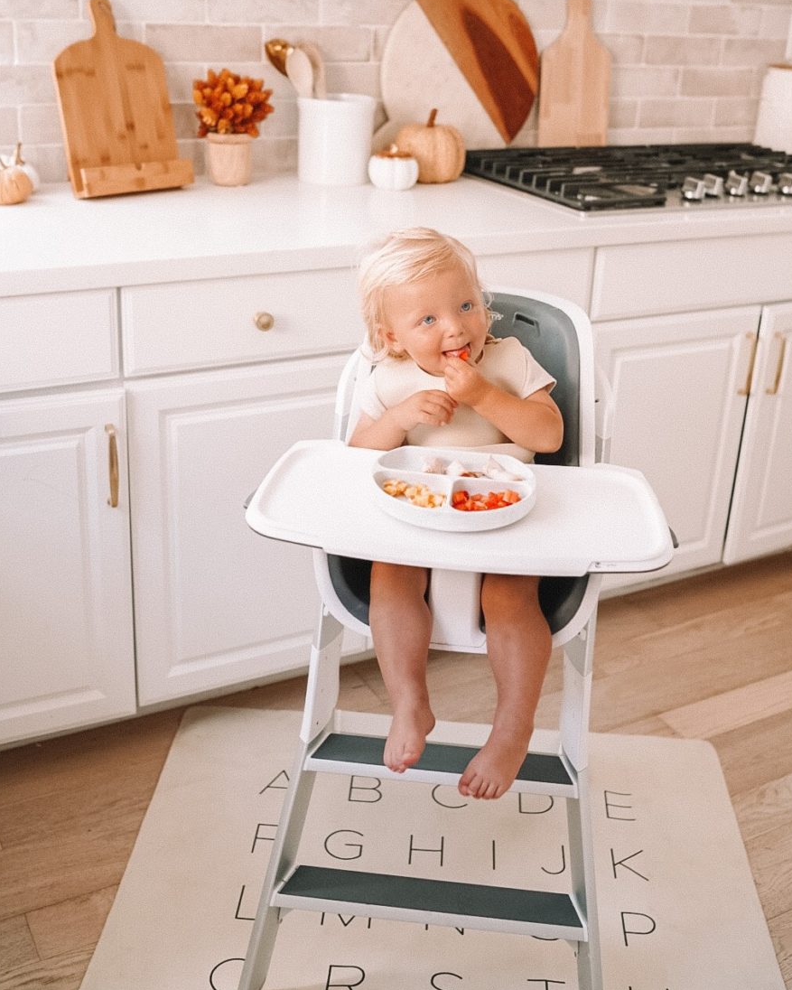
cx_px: 417
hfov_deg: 35.7
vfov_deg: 43.7
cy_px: 425
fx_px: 1230
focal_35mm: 42
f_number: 2.5
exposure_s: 1/250
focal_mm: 35
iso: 1000
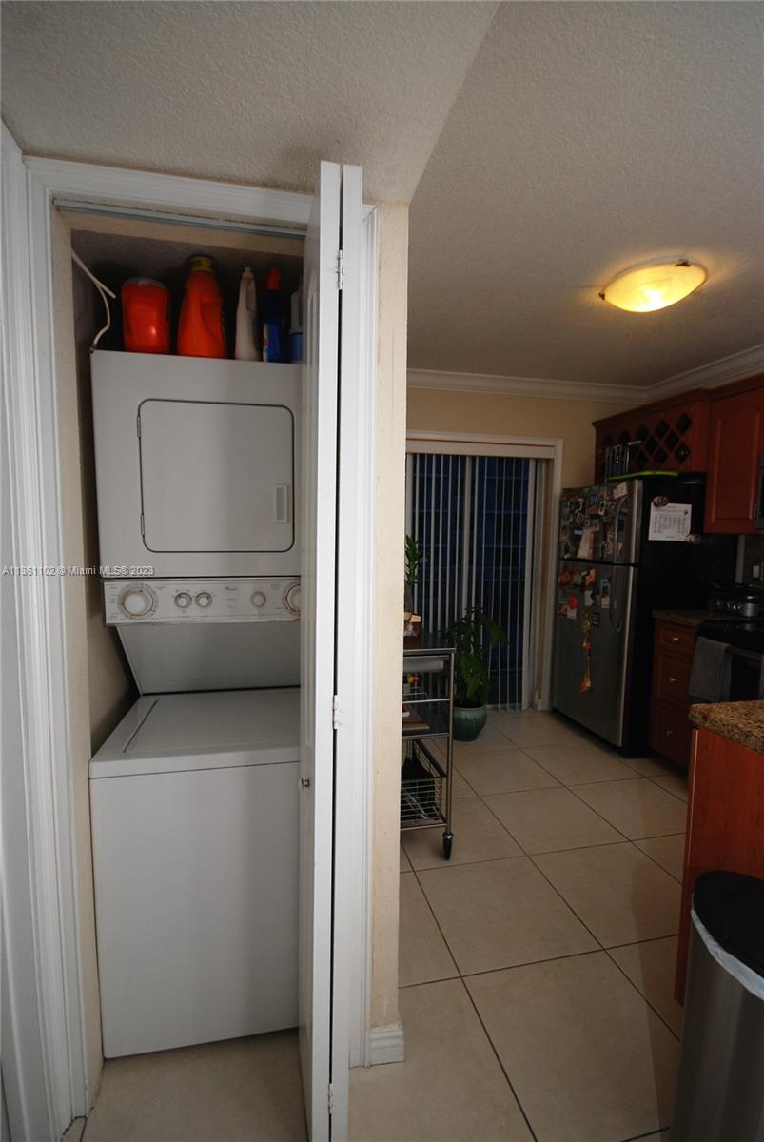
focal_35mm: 15
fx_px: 476
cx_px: 382
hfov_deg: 77.5
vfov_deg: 100.3
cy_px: 571
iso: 200
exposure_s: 1/60
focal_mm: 10
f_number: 4
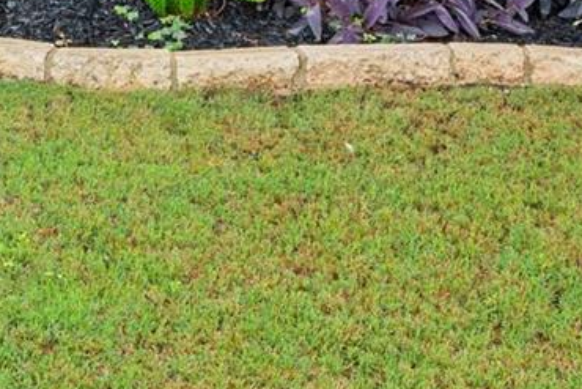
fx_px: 1387
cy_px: -309
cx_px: 173
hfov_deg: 23.5
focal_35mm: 86
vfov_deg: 14.1
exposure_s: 1/20
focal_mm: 15.5
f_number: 8
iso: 250
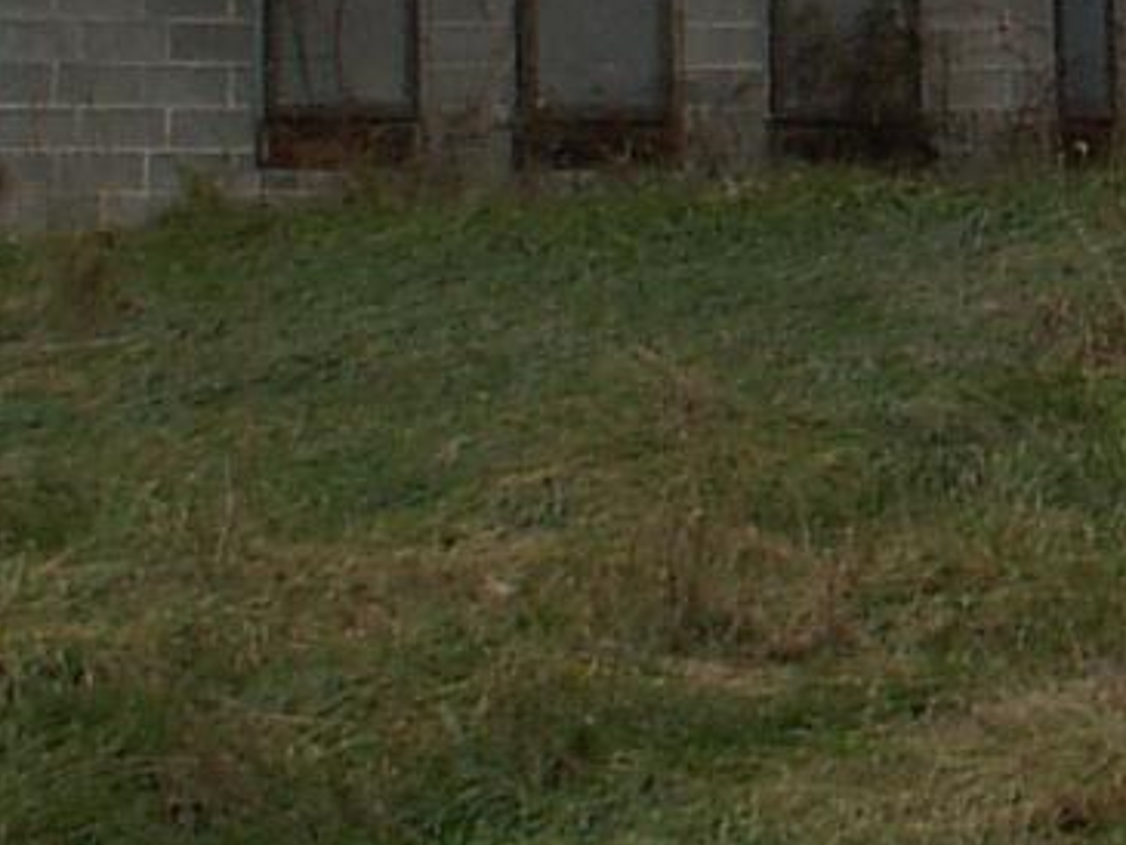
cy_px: -534
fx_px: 5271
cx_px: 1576
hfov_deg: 11.8
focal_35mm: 162
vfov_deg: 8.9
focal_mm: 5.8
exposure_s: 1/150
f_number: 5.6
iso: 100
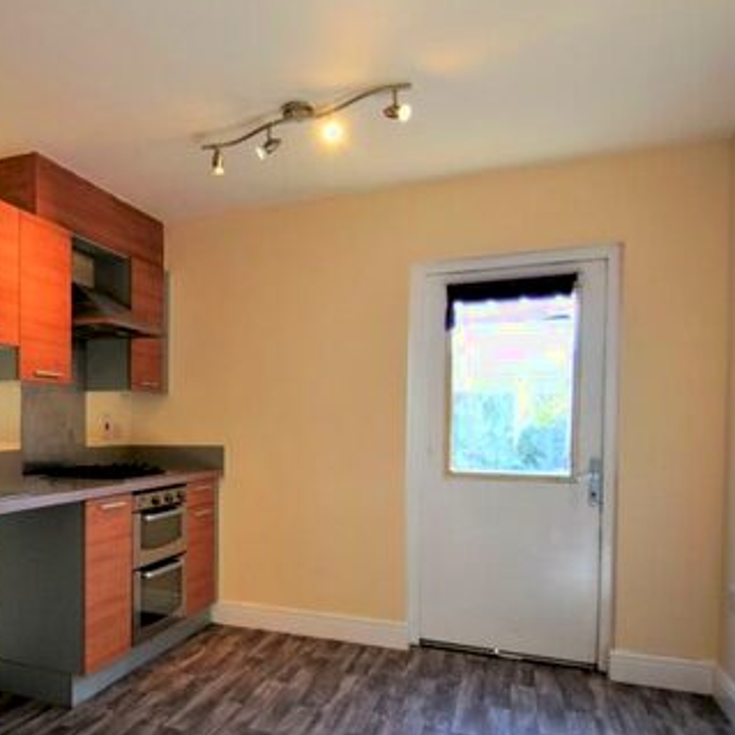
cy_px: 437
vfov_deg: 56.9
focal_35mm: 28
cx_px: 145
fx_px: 673
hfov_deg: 53.4
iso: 800
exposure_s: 1/750
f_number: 3.5
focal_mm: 10
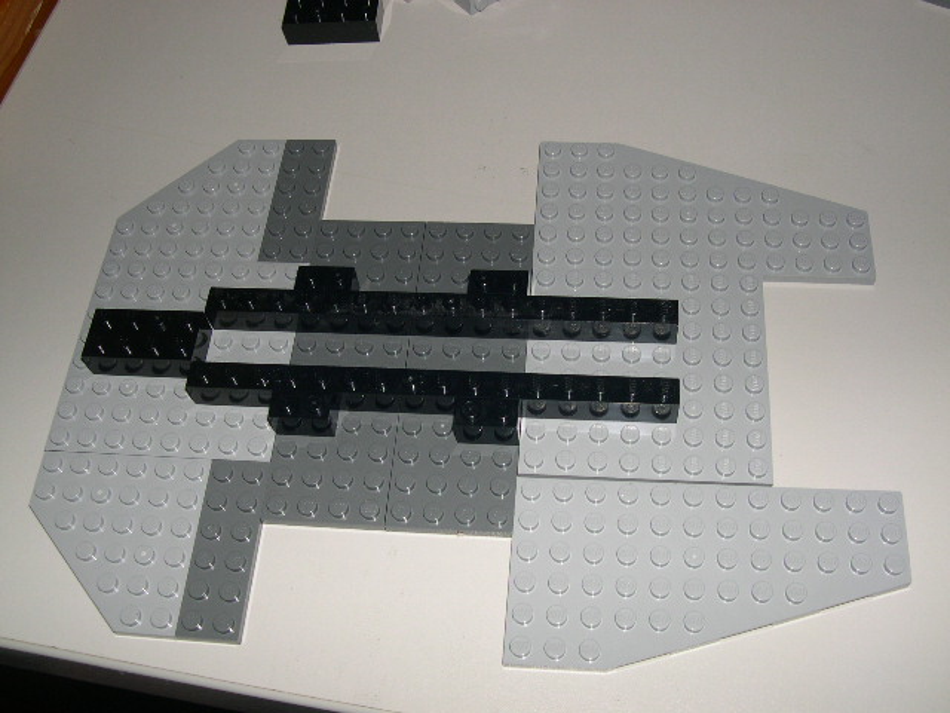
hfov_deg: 49.0
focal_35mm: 38
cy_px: 356
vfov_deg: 37.7
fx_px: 1043
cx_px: 475
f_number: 7.6
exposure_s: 1/60
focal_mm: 8
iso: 100
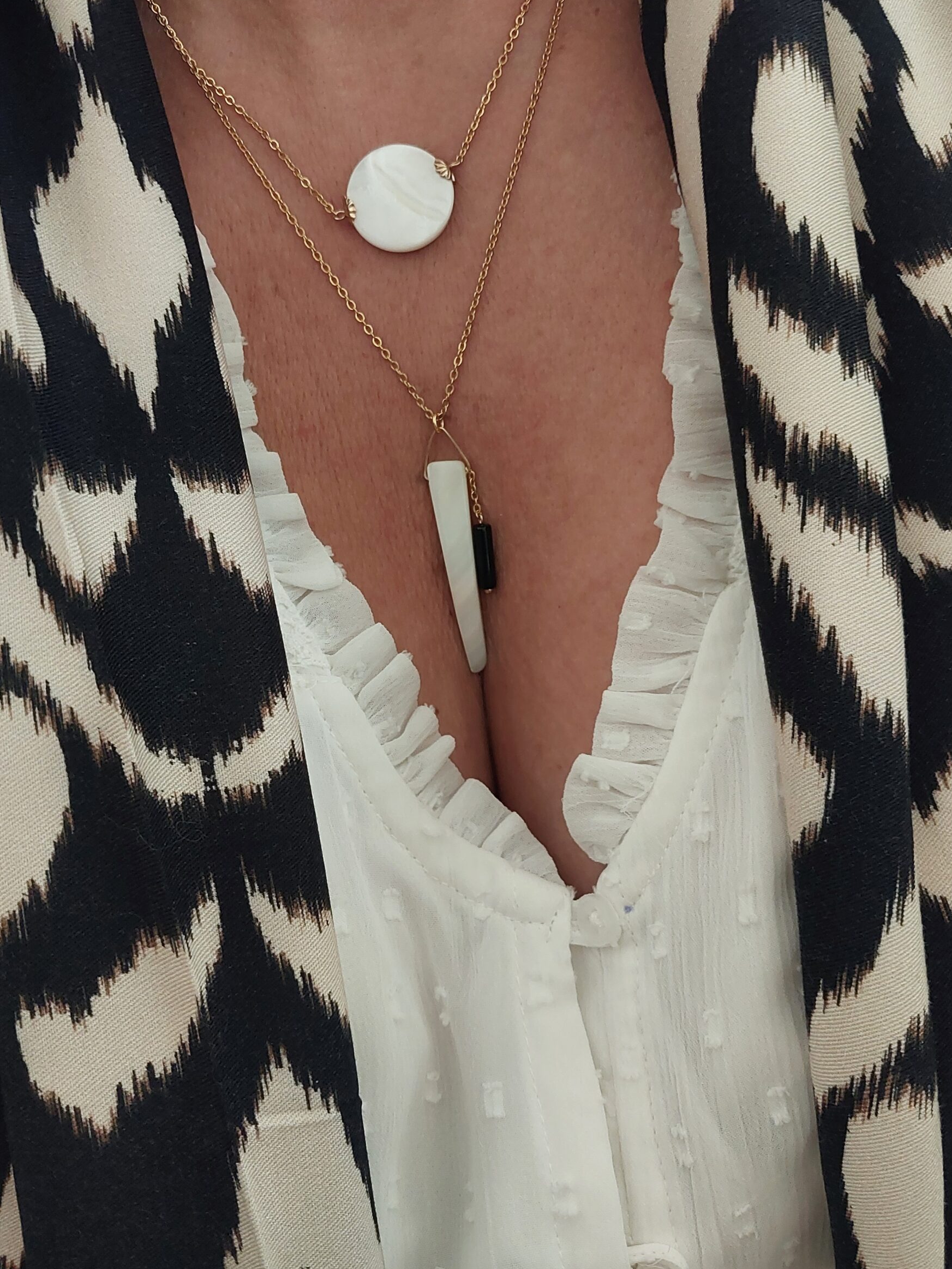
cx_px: 480
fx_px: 1210
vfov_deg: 55.3
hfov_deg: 42.9
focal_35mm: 33
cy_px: 591
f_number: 1.8
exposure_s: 1/60
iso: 400
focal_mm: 4.6
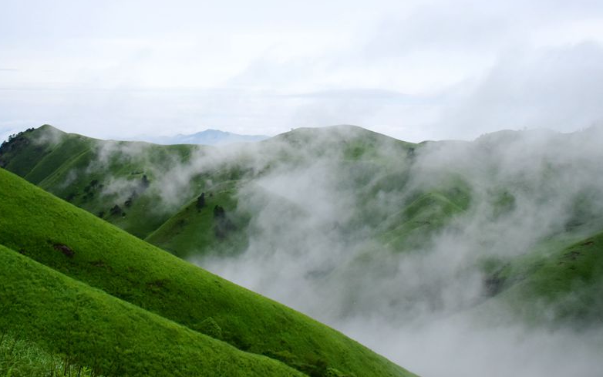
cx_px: 267
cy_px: 129
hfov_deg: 46.1
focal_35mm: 43
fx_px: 707
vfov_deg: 29.7
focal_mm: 22
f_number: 4.5
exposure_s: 1/4000
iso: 800
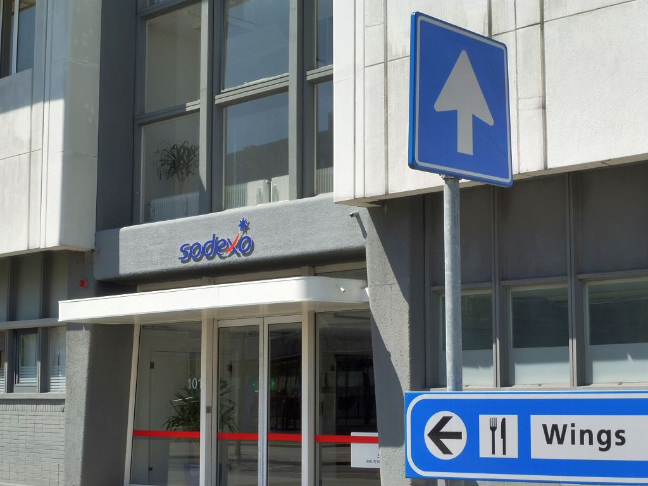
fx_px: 1310
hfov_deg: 27.8
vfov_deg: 21.0
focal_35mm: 70
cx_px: 324
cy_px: 243
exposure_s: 1/200
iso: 100
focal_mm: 12.5
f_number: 6.3
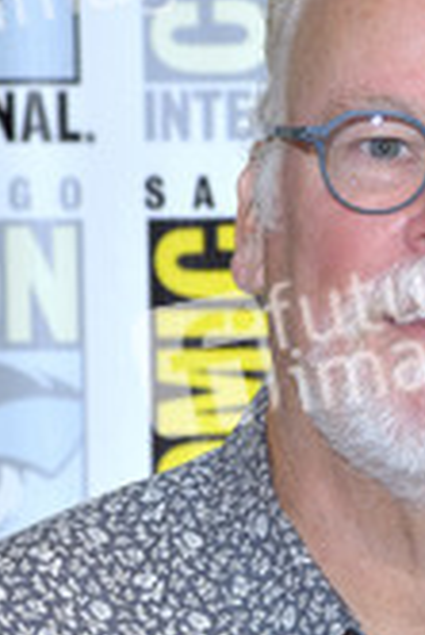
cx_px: 442
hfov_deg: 4.8
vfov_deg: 7.1
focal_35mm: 289
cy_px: 539
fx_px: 5107
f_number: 6.3
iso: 800
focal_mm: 120
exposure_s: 1/250
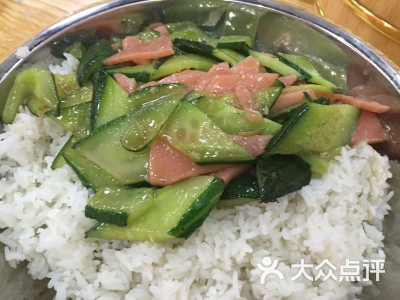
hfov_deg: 61.7
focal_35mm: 29
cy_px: 150
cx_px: 200
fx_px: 335
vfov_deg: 48.2
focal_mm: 4.15
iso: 200
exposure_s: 1/33
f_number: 2.2
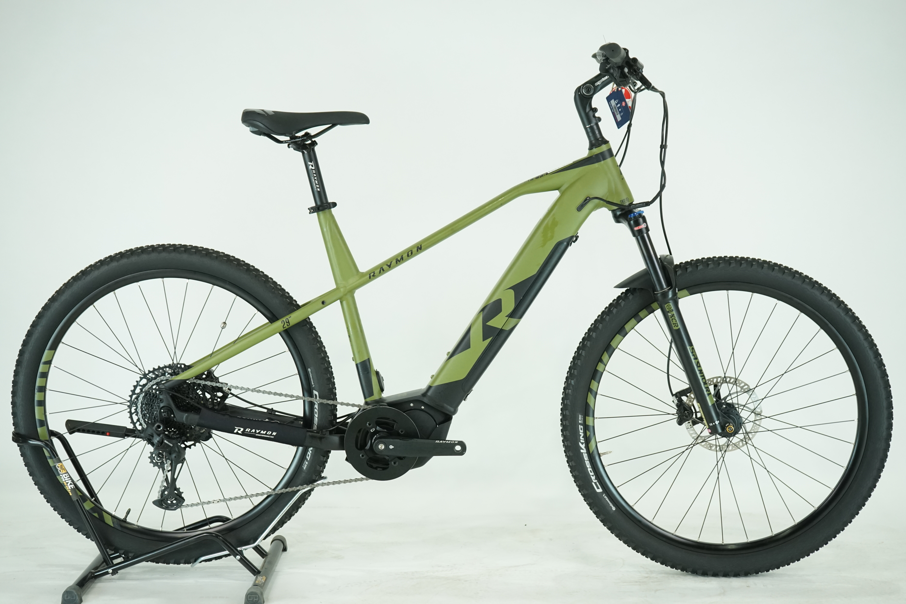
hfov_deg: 38.2
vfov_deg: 26.0
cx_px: 453
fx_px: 1309
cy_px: 302
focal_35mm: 52
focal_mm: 52
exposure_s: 1/200
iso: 1600
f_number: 5.6
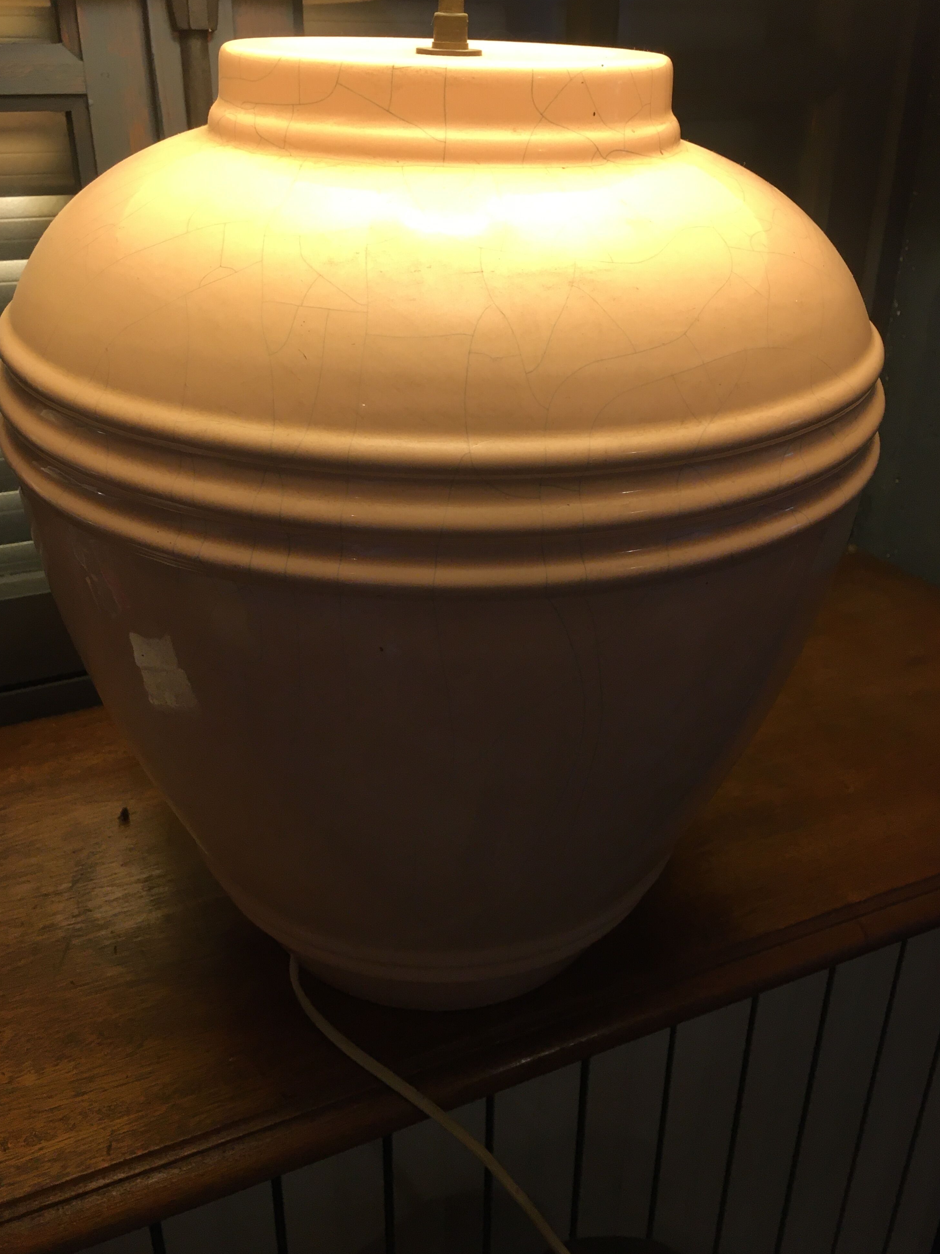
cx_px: 461
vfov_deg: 60.0
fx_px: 1086
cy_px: 614
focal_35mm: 30
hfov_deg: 46.8
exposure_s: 1/33
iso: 50
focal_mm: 4.15
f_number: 2.2
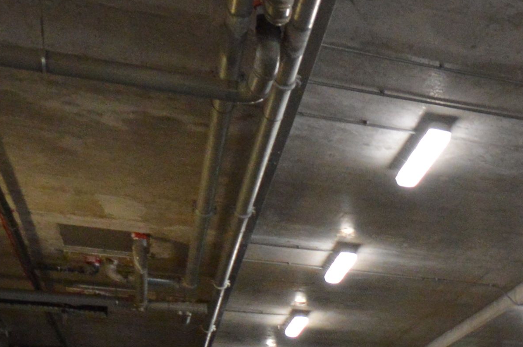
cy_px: 686
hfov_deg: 22.5
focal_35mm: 76
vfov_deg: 14.8
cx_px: 755
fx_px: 1103
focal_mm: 10
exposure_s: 1/60
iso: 1250
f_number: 3.5
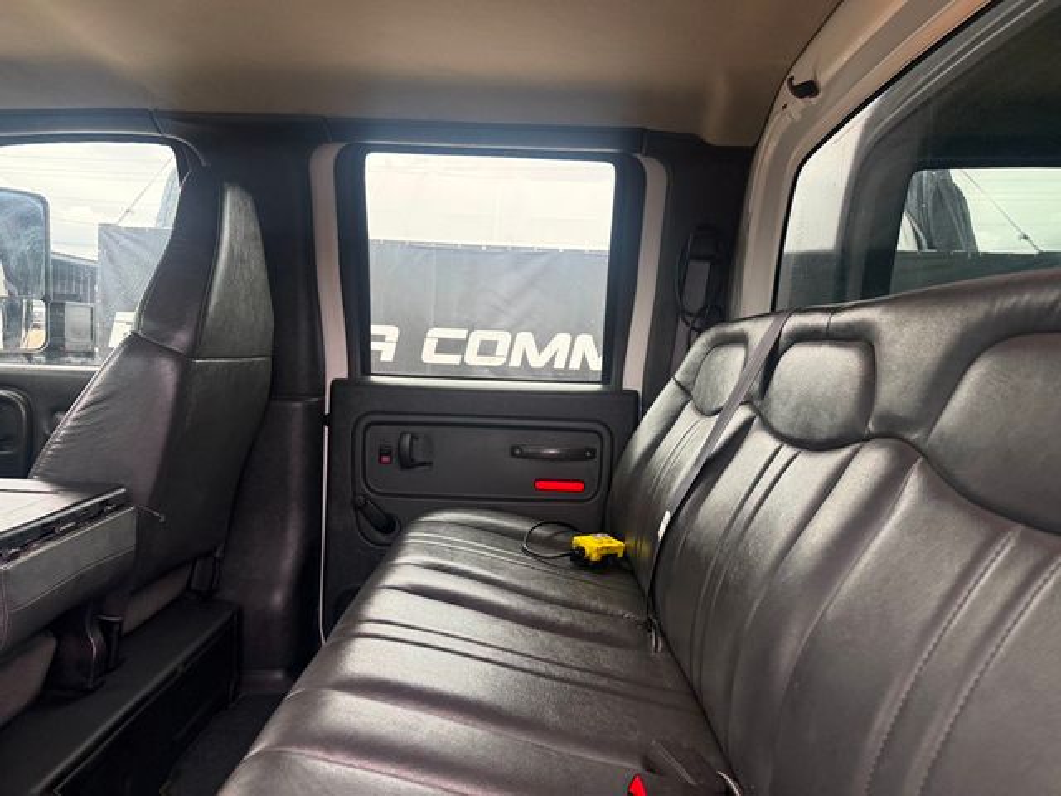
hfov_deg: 71.6
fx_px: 736
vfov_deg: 56.8
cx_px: 530
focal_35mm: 24
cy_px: 398
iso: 200
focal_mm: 6.76
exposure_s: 1/171
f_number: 1.78
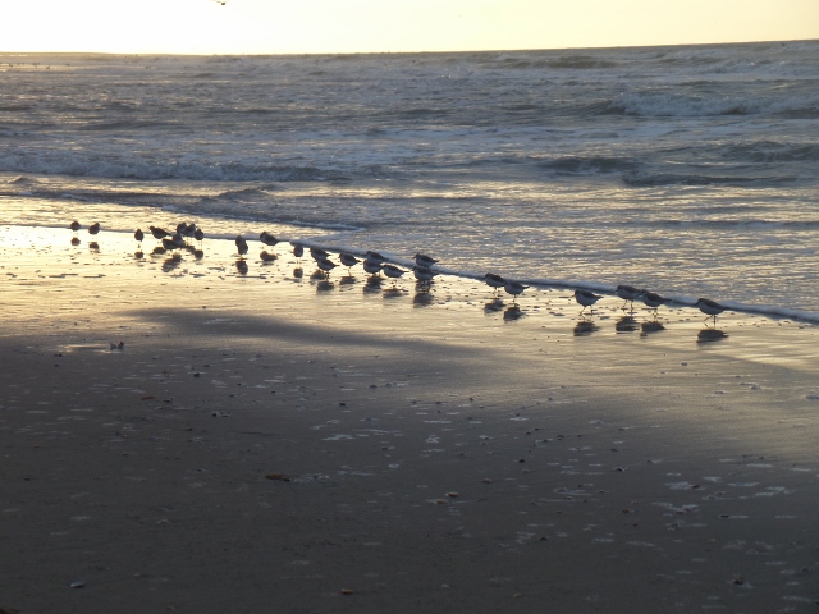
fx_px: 2200
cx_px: 410
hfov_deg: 21.1
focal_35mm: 93
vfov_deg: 15.9
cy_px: 307
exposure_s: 1/250
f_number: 3.9
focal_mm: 16.5
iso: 100
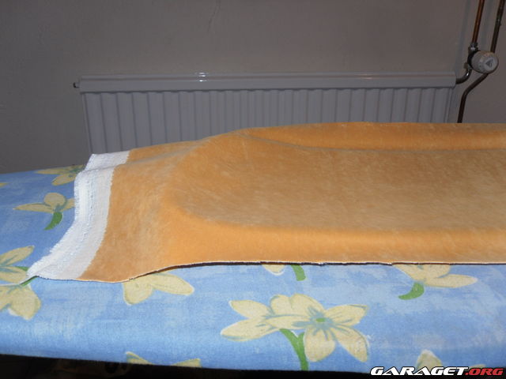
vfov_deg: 40.7
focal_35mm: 35
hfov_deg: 52.6
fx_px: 512
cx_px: 253
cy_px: 190
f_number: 3.5
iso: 80
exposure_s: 1/45
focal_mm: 6.3
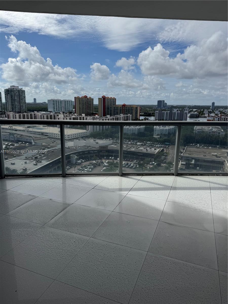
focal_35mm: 24
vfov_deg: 71.6
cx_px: 114
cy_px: 152
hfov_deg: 56.8
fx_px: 211
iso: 80
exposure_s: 1/10417
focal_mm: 6.76
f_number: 1.78
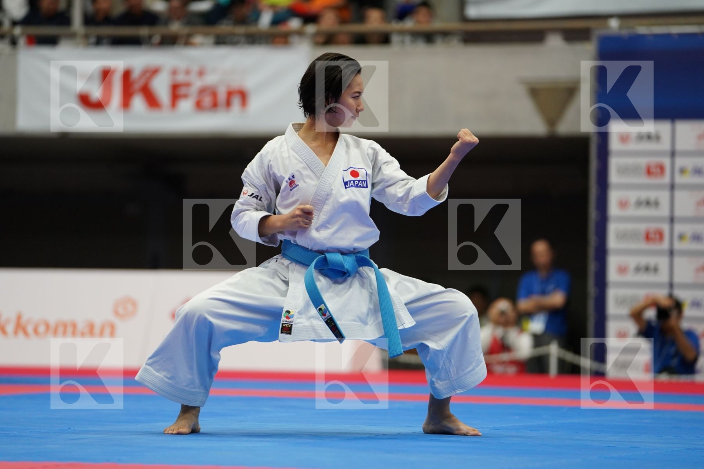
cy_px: 234
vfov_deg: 8.4
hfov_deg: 12.5
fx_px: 3207
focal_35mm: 164
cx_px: 352
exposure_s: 1/500
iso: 1600
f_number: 2.8
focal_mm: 164
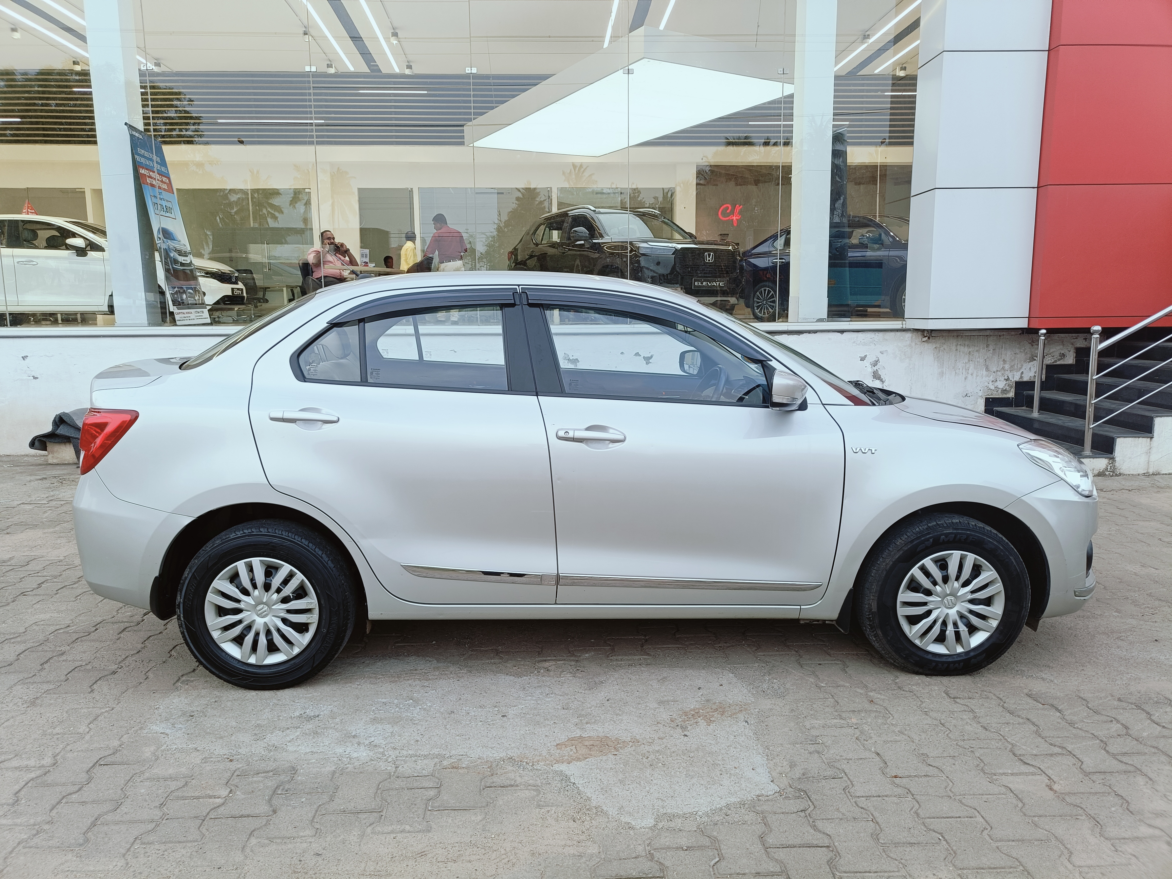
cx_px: 586
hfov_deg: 69.4
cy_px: 440
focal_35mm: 25
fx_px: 846
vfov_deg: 54.9
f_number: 1.7
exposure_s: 1/99.9
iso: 246
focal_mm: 4.7
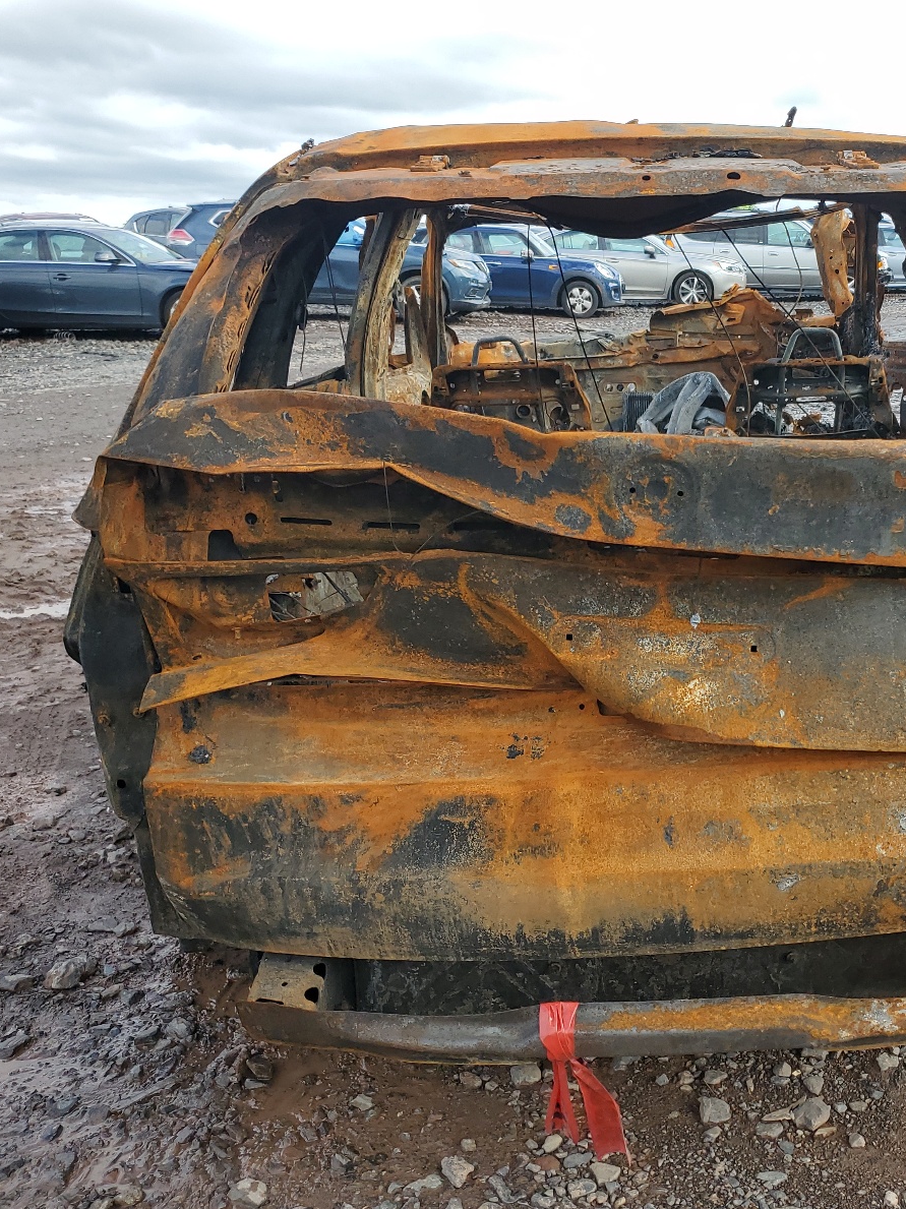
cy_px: 609
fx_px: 1222
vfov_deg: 52.6
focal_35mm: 35
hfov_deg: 39.7
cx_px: 671
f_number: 1.5
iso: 50
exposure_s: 1/769
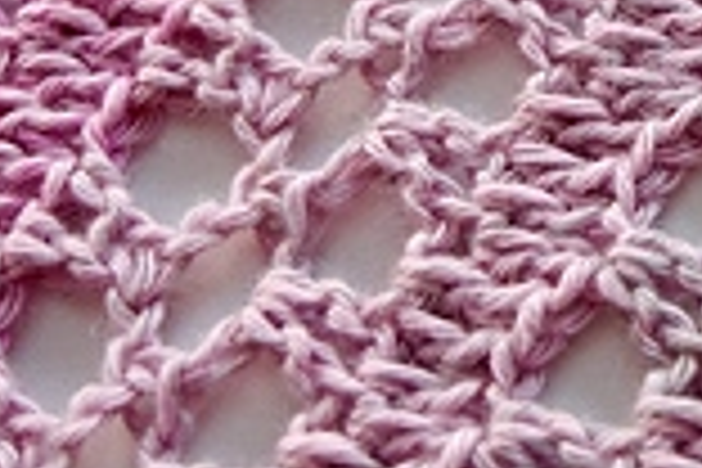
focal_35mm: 152
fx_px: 2964
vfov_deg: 8.7
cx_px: 1197
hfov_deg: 12.5
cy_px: -335
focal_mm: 24.7
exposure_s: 1/125
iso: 1000
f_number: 4
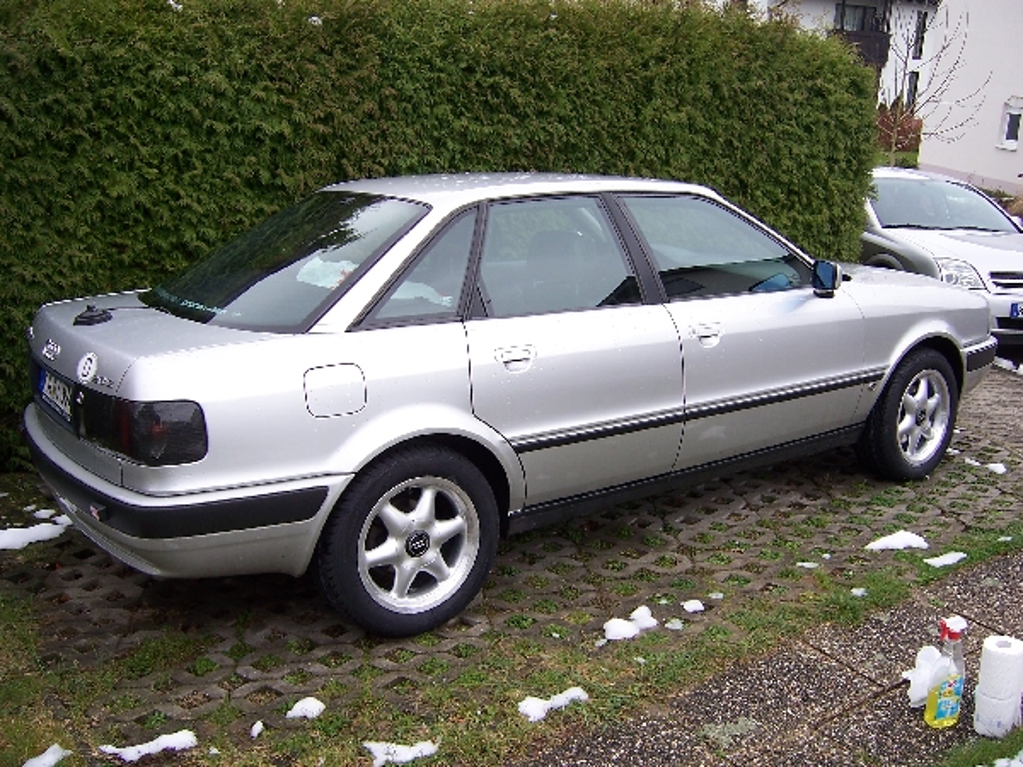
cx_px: 512
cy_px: 384
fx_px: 1064
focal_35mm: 36
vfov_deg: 39.7
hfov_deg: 51.4
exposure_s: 1/60
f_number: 3
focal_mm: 6
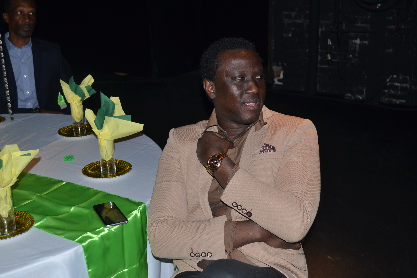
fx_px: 539
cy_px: 139
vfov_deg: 28.9
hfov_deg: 42.3
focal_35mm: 46
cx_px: 208
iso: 400
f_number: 4.2
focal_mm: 31
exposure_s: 1/60
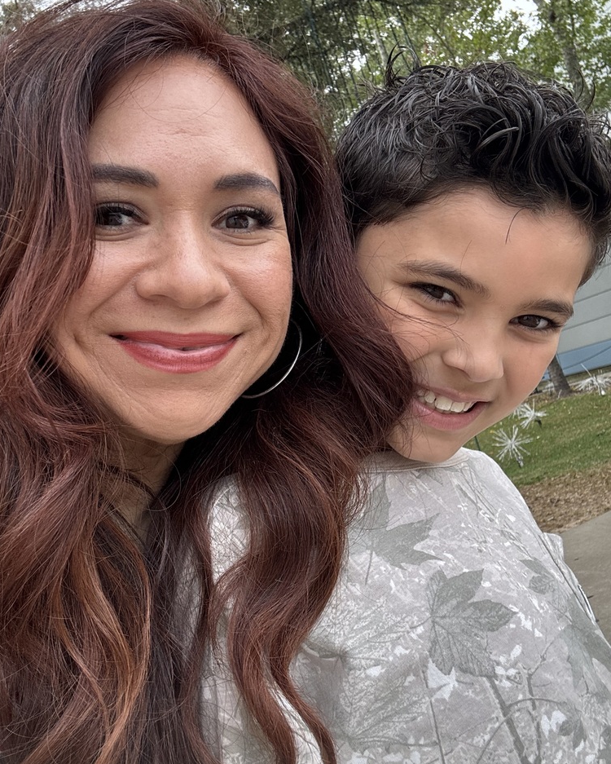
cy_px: 390
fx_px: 723
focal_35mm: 32
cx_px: 311
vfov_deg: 55.6
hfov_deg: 45.8
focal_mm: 2.69
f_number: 1.9
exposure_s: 1/195
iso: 25
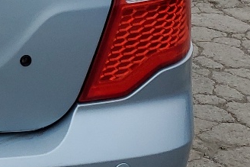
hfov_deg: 13.7
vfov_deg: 10.3
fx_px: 917
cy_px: 6
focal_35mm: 132
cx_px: -217
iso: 50
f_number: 1.5
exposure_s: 1/1111
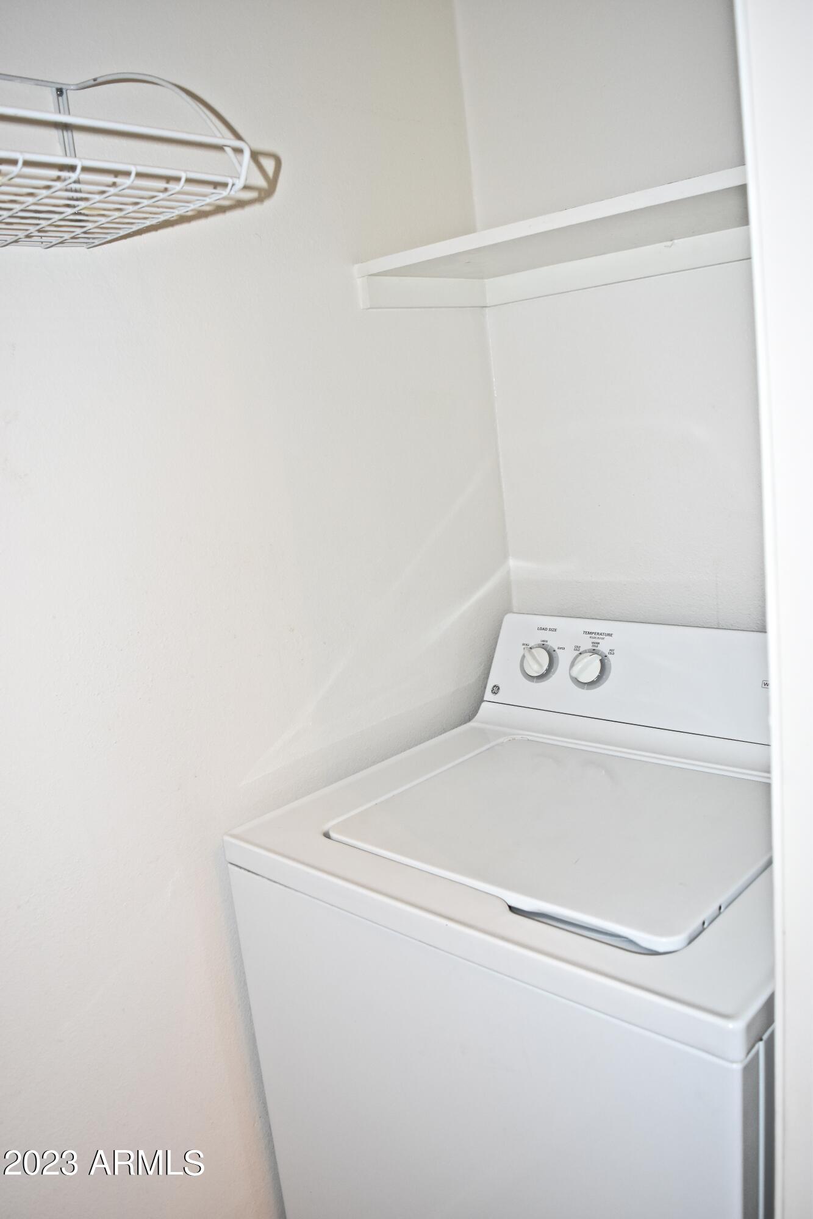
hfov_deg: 47.9
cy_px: 610
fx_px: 915
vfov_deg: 67.4
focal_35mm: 27
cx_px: 406
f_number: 4
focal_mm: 18
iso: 800
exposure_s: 1/60
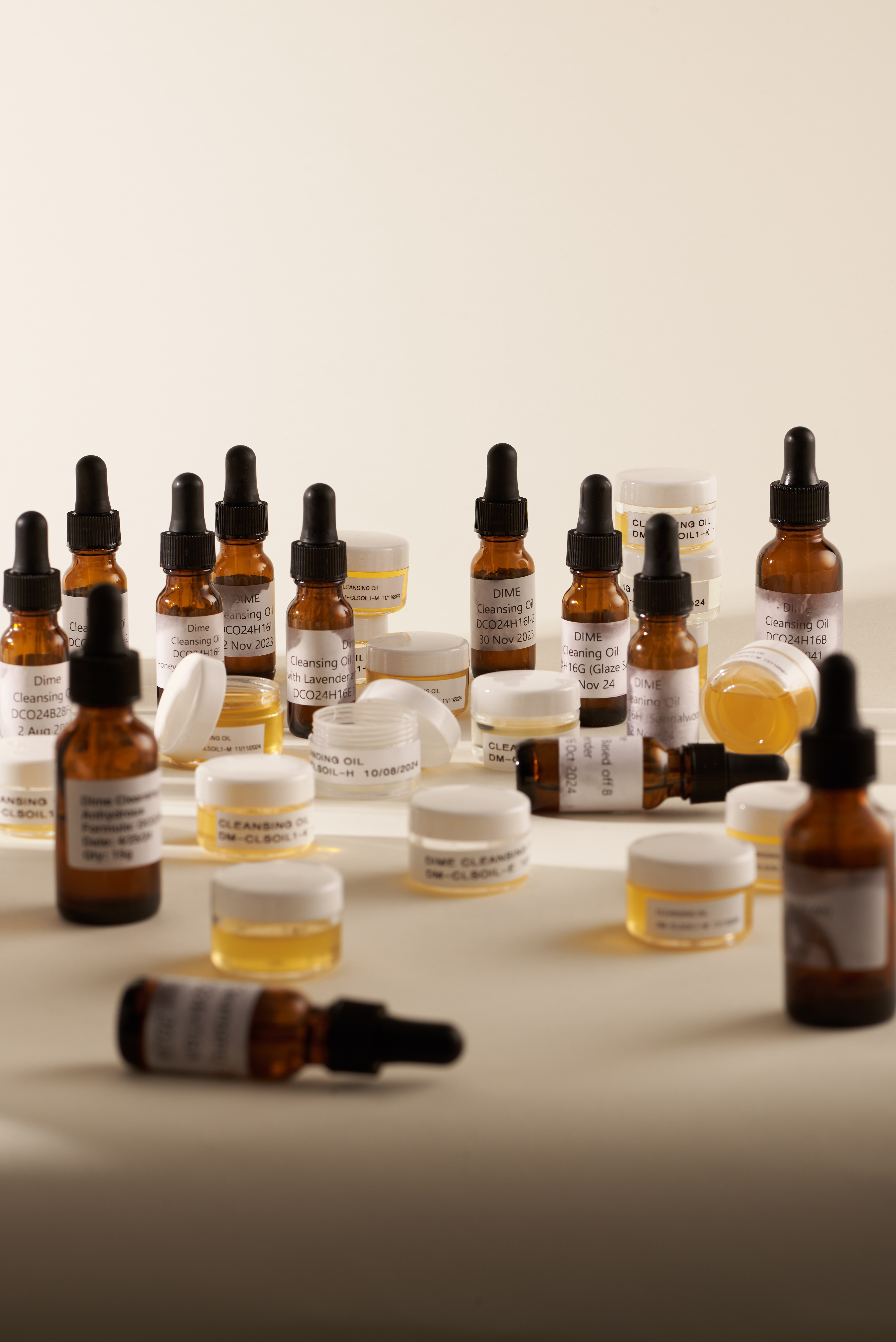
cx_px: 448
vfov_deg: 19.4
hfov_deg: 13.1
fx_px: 3916
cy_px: 671
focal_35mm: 105
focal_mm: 105
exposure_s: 1/100
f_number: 16
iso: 100
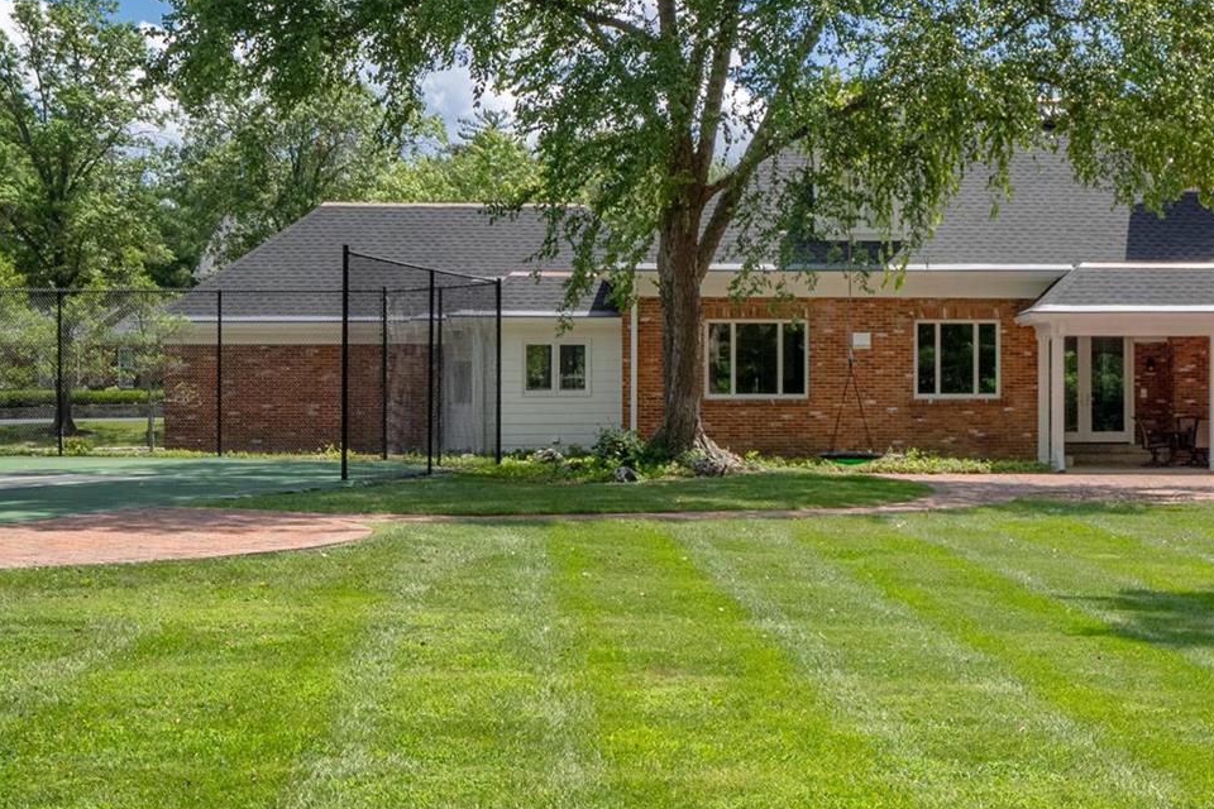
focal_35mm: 60
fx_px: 2023
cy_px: 413
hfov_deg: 32.8
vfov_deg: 22.6
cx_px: 908
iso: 400
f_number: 10
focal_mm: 18
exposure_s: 1/320
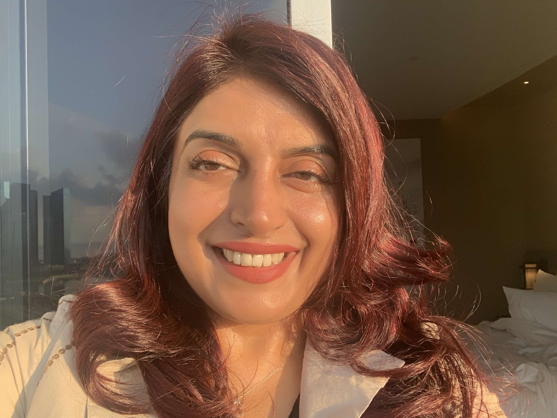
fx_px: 515
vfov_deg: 44.2
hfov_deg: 56.8
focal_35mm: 32
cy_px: 209
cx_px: 278
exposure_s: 1/313
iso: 16
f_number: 2.2
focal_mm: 2.87
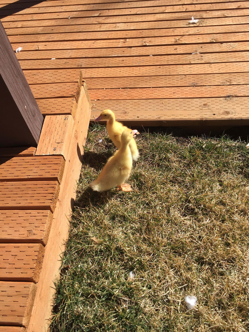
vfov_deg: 61.7
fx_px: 278
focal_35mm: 29
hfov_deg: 48.2
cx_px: 124
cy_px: 166
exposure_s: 1/1319
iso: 32
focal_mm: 4.15
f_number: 2.2
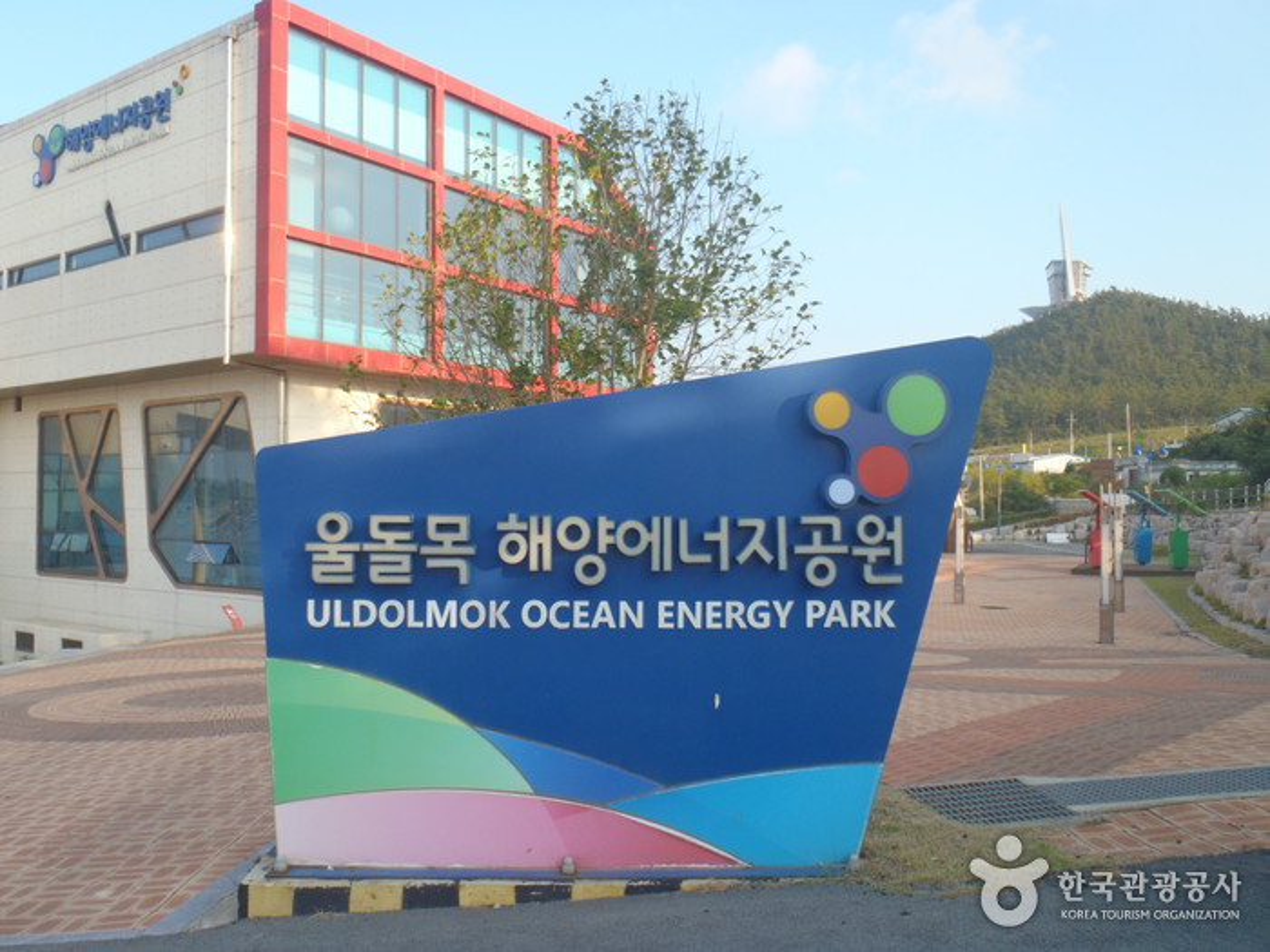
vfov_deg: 49.7
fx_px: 1027
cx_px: 635
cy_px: 476
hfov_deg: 63.4
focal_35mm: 28
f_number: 3.9
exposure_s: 1/160
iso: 80
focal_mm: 5
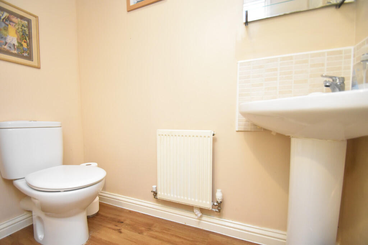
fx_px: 153
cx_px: 184
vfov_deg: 77.3
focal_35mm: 15
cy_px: 122
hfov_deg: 100.4
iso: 2800
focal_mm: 10
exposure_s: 1/125
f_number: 3.5
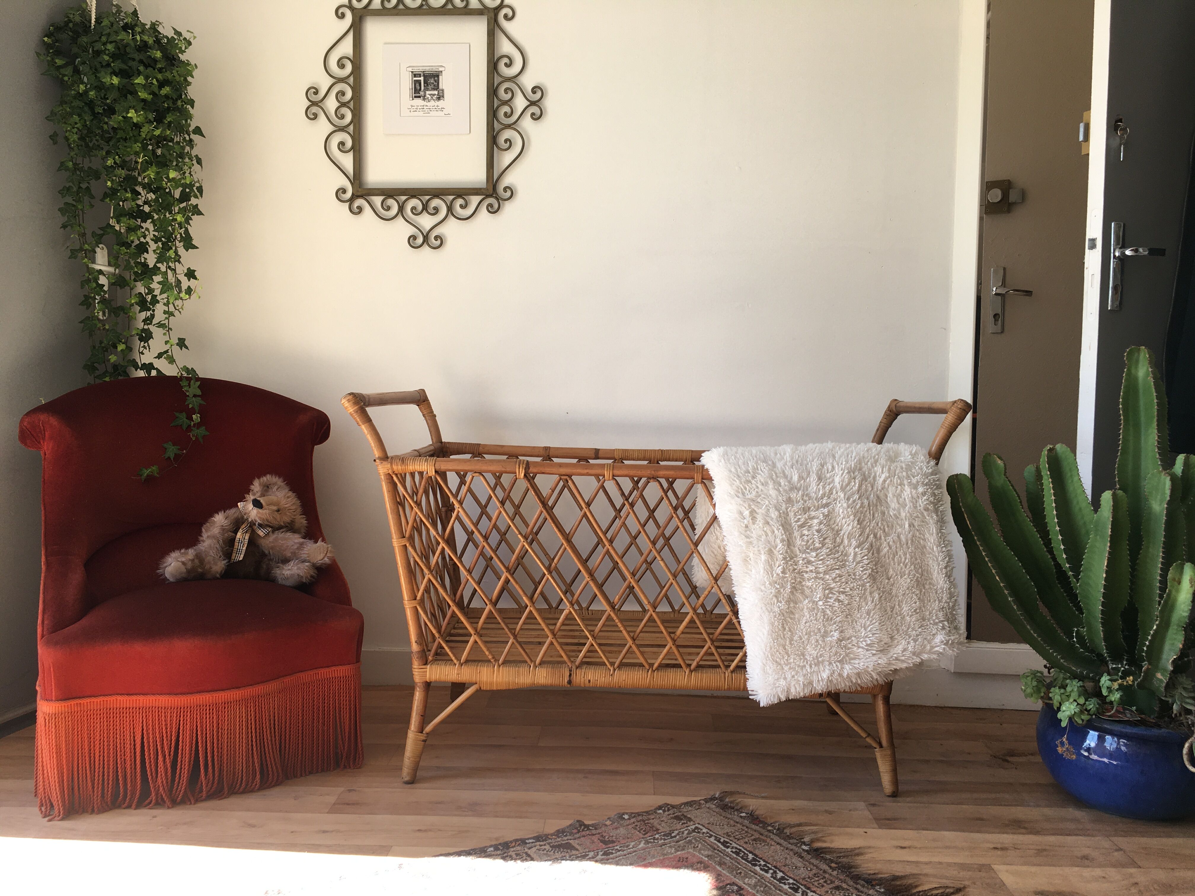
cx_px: 598
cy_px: 448
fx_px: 1001
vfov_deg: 48.2
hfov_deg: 61.7
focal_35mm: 29
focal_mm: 4.15
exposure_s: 1/126
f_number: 2.2
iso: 25
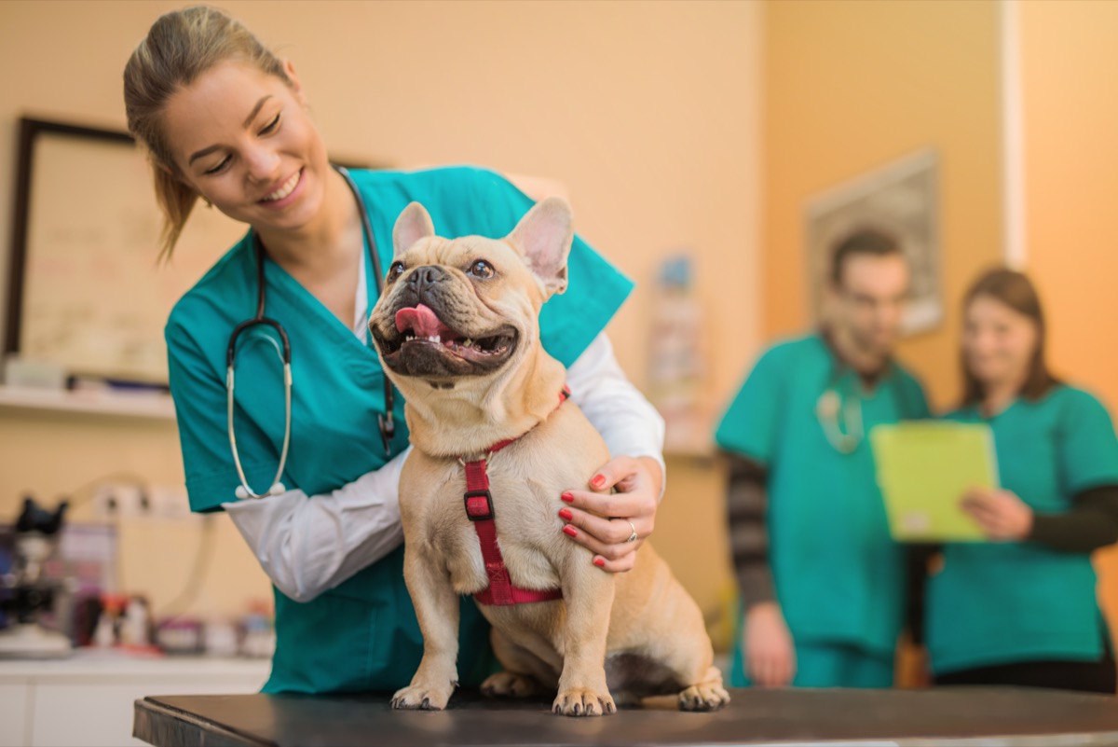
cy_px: 374
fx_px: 1553
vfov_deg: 27.0
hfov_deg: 39.6
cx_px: 559
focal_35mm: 50
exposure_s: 1/60
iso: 64
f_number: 1.4
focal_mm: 50
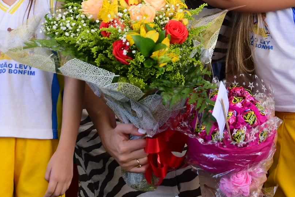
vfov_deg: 9.8
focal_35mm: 139
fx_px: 1139
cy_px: 15
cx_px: 191
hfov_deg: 14.7
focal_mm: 46
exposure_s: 1/250
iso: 400
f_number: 4.5
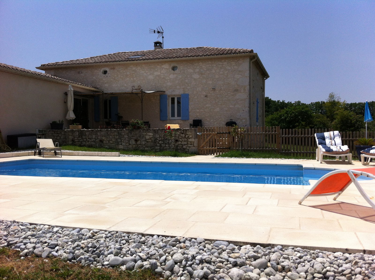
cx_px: 188
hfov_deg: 52.7
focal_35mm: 35
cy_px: 140
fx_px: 379
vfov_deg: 40.6
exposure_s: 1/3771
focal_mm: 3.85
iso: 80
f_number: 2.8
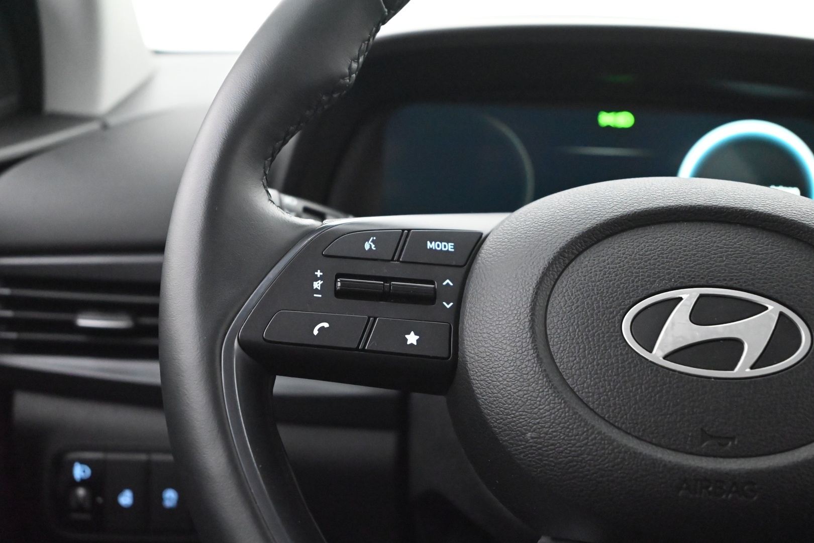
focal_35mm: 50
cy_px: 272
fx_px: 1130
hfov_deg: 39.6
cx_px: 407
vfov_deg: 27.0
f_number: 6.3
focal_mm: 50
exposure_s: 1/60
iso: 14400
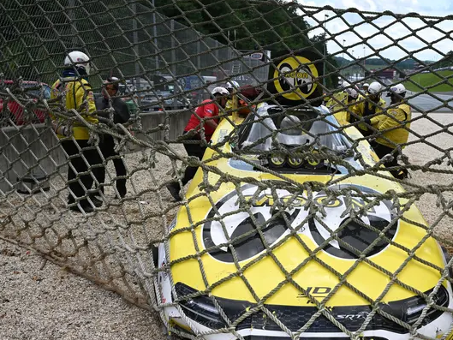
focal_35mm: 41
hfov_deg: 45.4
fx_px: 537
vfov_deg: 35.0
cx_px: 284
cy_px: 204
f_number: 5.6
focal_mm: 29
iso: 400
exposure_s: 1/1600
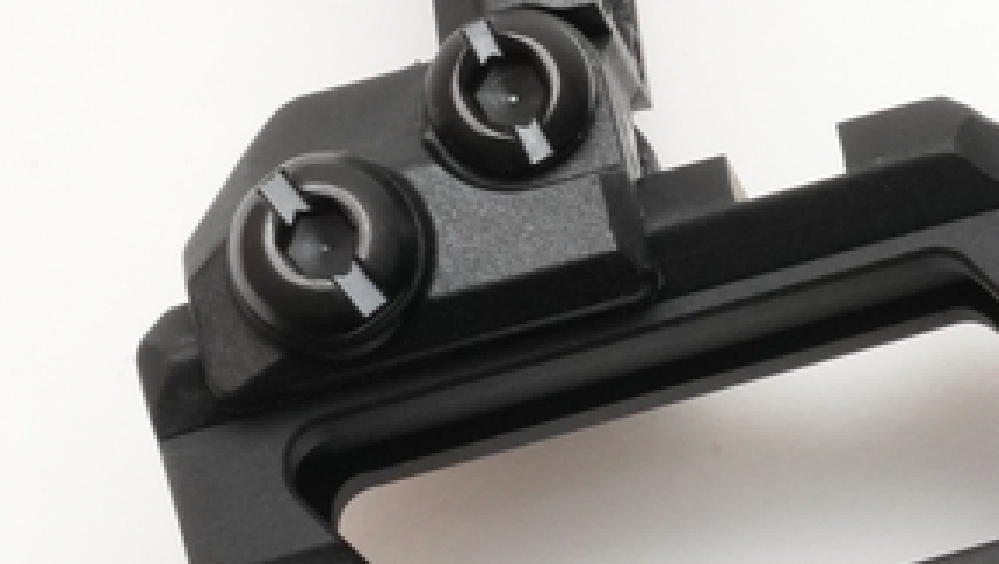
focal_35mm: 443
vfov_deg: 2.8
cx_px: 1925
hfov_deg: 4.8
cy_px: 268
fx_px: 11745
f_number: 22
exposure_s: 1/60
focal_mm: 75
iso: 1600
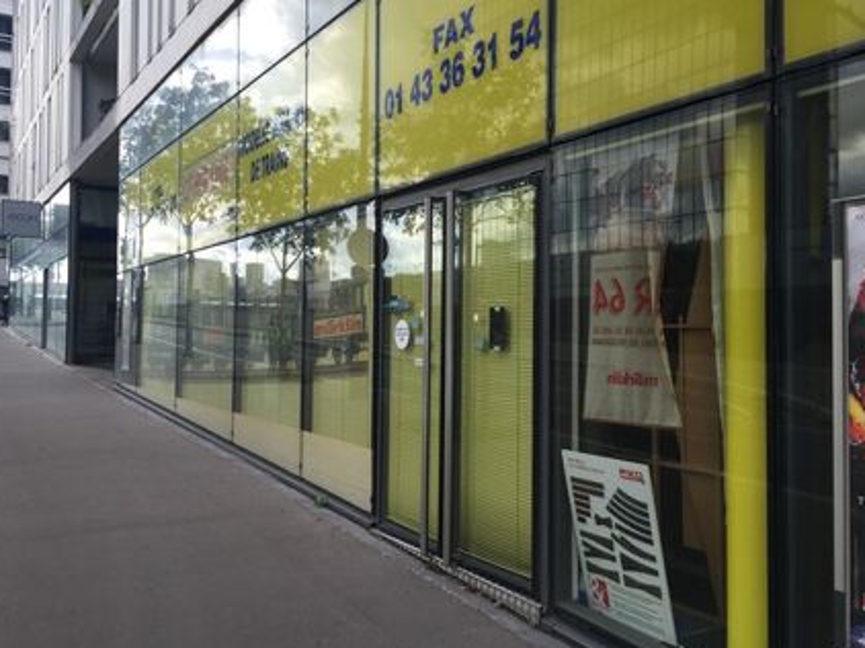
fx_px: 824
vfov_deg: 42.9
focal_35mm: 33
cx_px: 412
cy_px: 303
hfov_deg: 55.4
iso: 32
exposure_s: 1/471
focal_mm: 4.15
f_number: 2.2
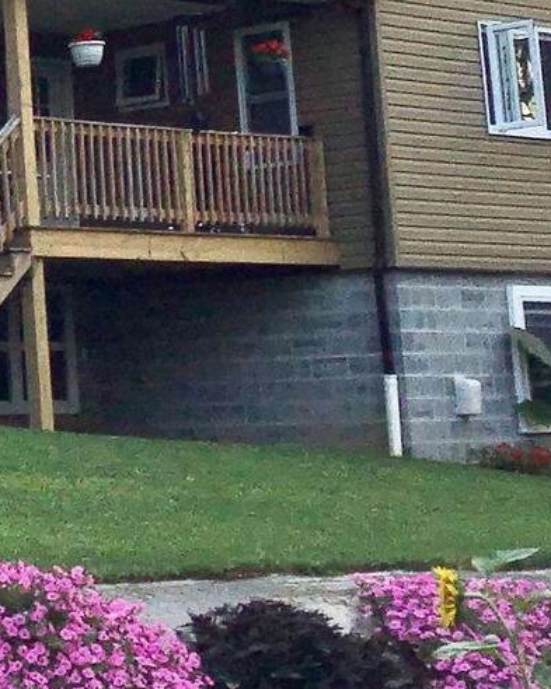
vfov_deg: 15.0
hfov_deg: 11.6
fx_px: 2571
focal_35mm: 126
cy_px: -35
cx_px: -341
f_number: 2.4
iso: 25
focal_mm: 3.3
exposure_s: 1/390
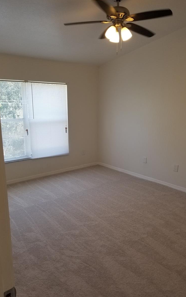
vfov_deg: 66.5
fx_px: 227
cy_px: 150
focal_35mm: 28
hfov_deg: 44.5
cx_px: 104
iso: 64
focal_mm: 4.3
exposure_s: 1/120
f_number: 1.7
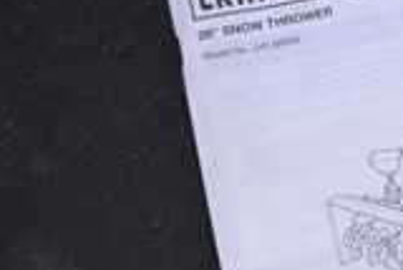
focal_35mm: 101
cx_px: 511
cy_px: 267
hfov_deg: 18.8
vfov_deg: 13.4
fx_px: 1132
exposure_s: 1/200
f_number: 3.5
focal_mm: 18
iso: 100
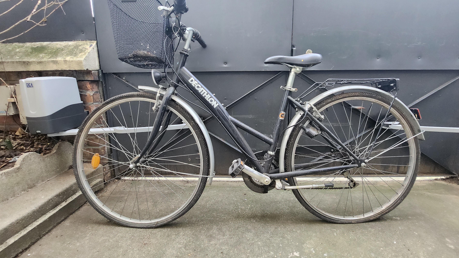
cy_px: 124
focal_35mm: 15
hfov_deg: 102.9
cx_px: 238
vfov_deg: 70.5
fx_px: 183
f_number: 2.2
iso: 640
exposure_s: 1/33
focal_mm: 1.7
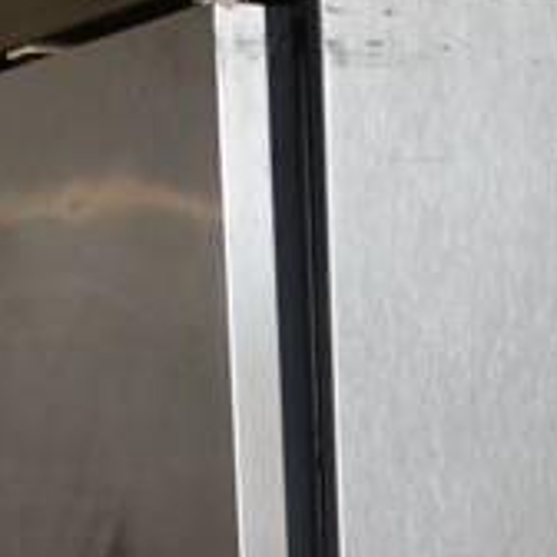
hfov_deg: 13.9
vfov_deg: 12.5
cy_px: 1069
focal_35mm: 125
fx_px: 2276
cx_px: 395
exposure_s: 1/125
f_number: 3.5
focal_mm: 18
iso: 180
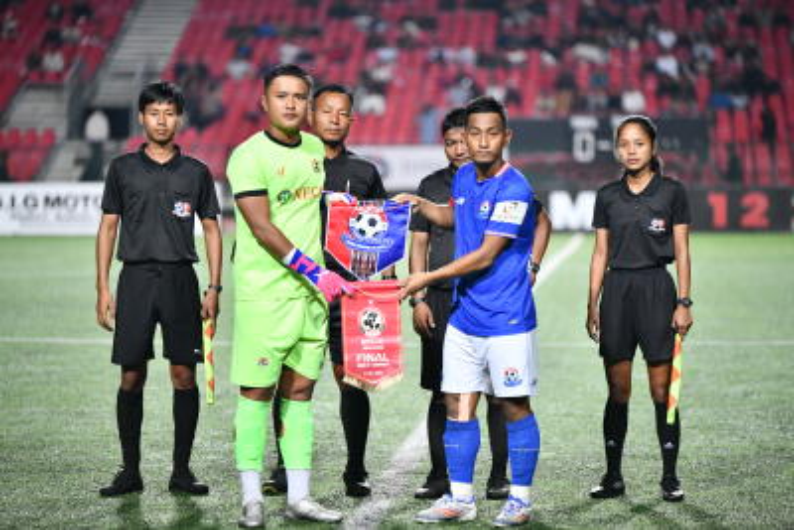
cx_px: 397
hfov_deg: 11.7
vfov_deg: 7.9
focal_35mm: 175
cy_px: 265
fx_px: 3861
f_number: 2.8
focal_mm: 175
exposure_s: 1/640
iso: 1600
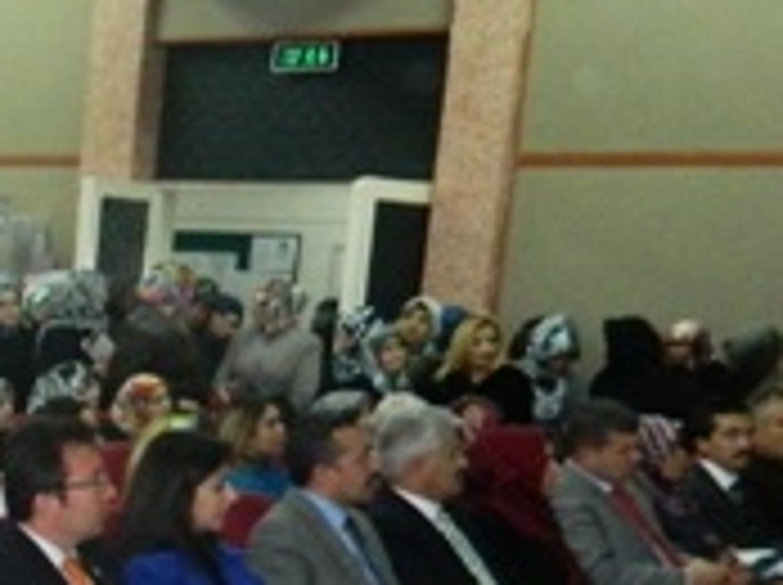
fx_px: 2078
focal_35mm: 92
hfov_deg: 18.5
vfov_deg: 15.4
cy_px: 702
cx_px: -441
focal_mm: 4.5
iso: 450
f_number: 3.1
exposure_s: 1/30
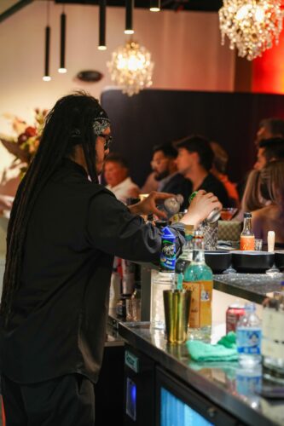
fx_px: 935
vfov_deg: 25.7
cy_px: 213
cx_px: 142
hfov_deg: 17.3
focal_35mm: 79
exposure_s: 1/10
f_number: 3.5
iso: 2000
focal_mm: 79
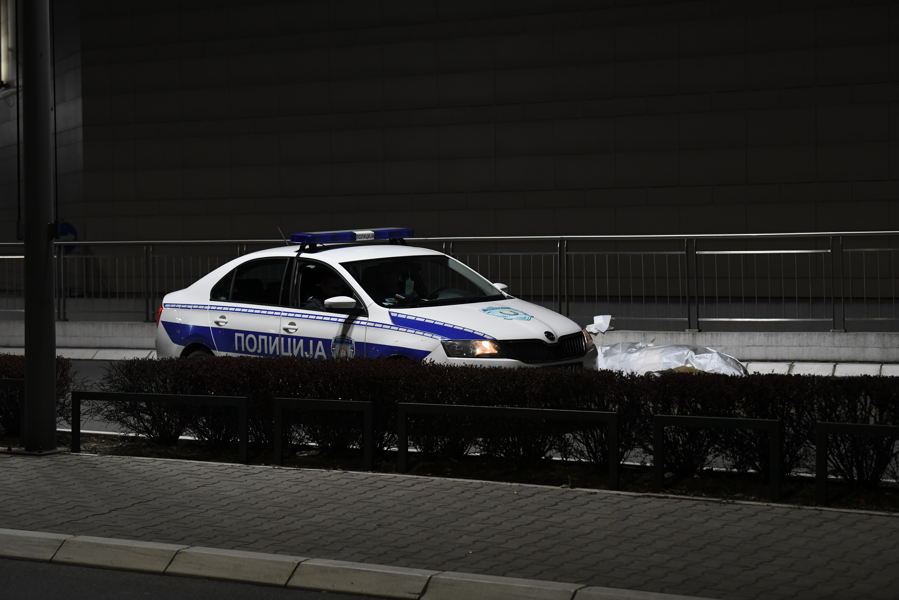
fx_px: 2122
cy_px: 300
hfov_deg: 23.9
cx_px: 450
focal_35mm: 85
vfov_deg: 16.1
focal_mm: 85
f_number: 4
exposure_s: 1/200
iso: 2000
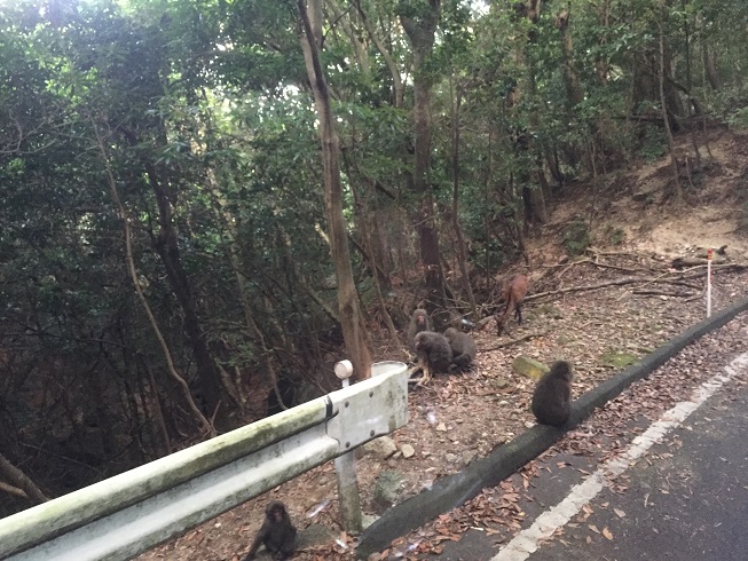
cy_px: 280
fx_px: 627
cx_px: 374
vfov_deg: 48.2
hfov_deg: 61.7
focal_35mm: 29
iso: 250
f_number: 2.2
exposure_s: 1/15
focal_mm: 4.15
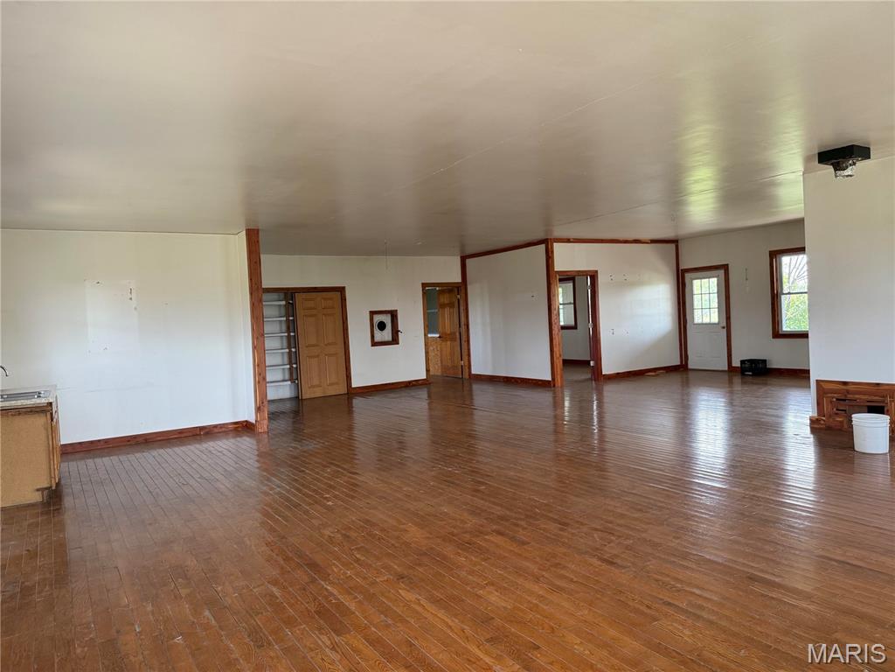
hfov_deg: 71.6
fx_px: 621
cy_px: 336
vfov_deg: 56.8
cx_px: 448
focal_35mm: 24
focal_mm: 6.76
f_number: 1.78
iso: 200
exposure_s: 1/157
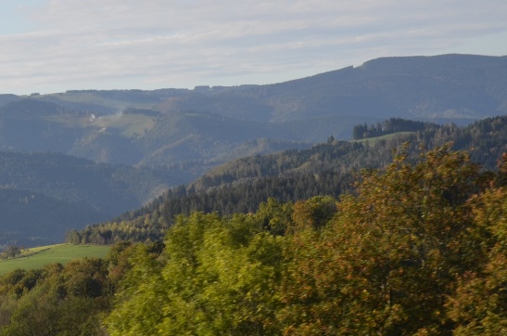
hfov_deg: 12.9
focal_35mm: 153
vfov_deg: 8.9
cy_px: 123
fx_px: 2156
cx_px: -161
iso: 200
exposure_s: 1/160
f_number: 6.3
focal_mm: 35
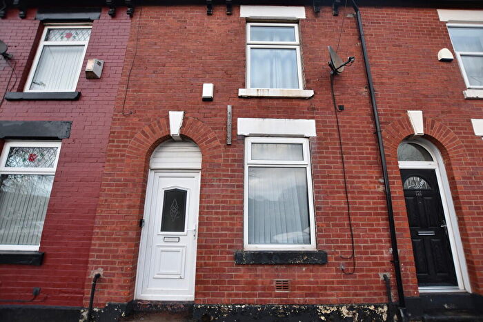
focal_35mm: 15
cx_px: 242
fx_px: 201
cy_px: 161
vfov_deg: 77.4
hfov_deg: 100.4
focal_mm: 10
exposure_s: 1/60
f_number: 4
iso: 100
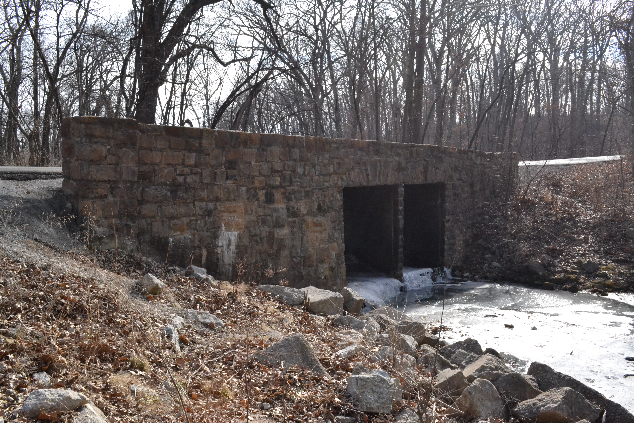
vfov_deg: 40.0
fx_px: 581
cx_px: 317
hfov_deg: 57.2
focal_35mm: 33
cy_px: 212
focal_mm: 22
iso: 3200
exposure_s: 1/1600
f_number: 13
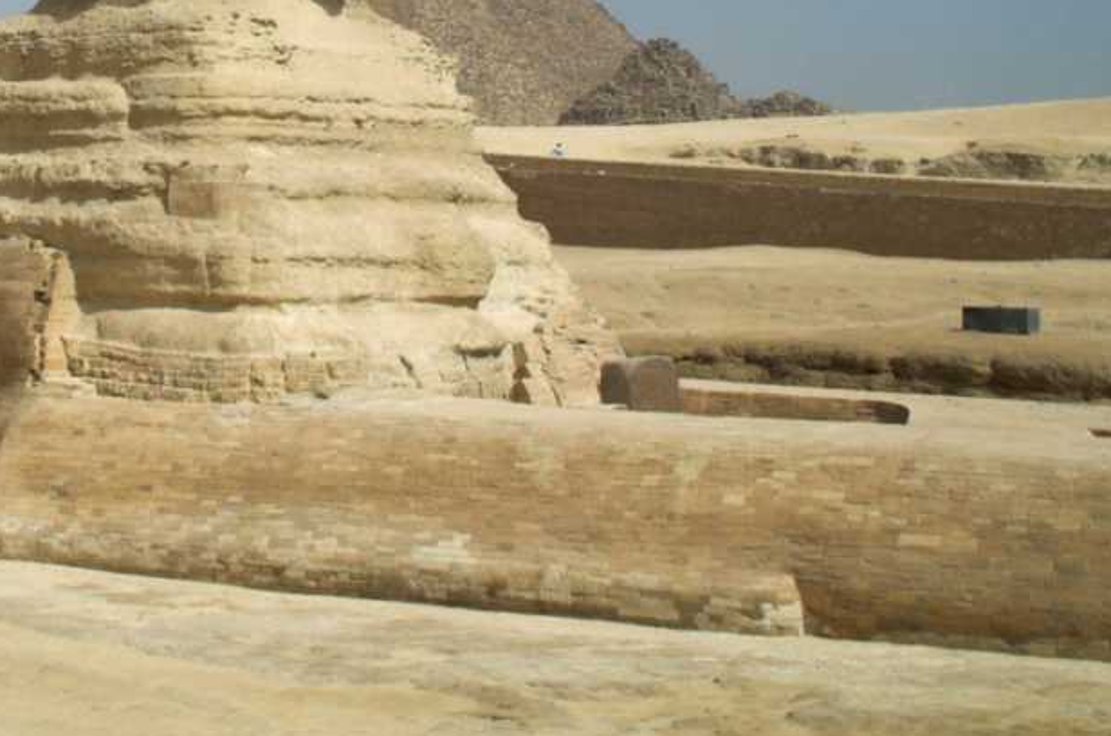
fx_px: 2094
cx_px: 183
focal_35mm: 68
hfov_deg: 28.9
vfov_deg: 19.4
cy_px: 31
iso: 200
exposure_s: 1/750
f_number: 13
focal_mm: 22
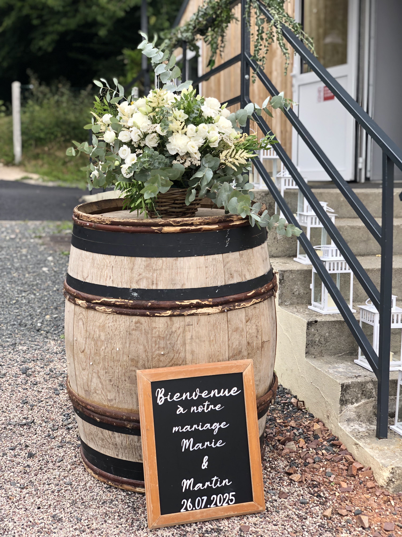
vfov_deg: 36.8
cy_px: 268
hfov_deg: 28.0
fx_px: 805
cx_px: 201
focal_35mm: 52
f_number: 2.4
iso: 16
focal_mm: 6
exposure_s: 1/206
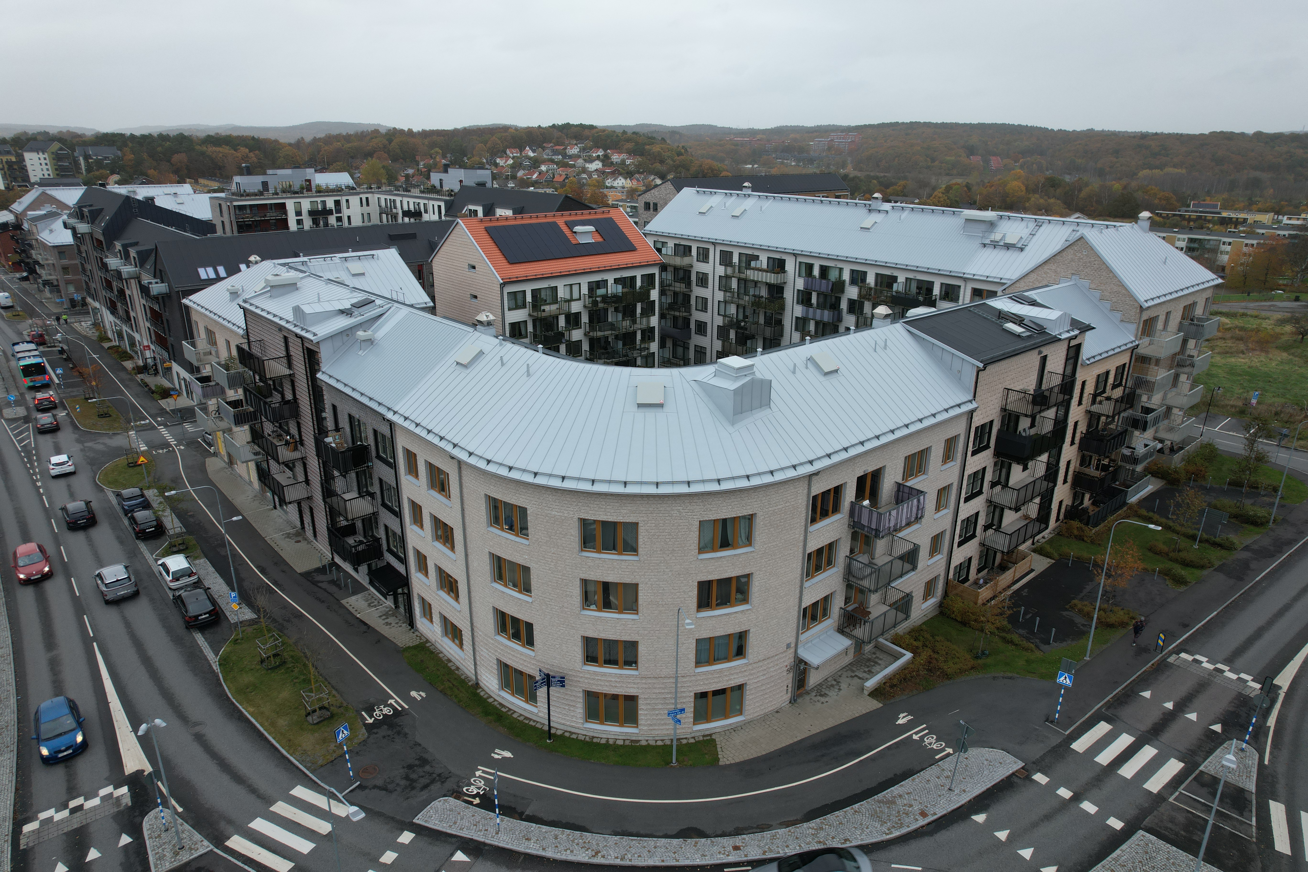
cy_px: 436
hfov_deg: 78.6
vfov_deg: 57.2
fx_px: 799
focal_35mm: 22
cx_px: 654
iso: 100
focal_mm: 8.38
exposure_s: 1/80
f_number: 2.8
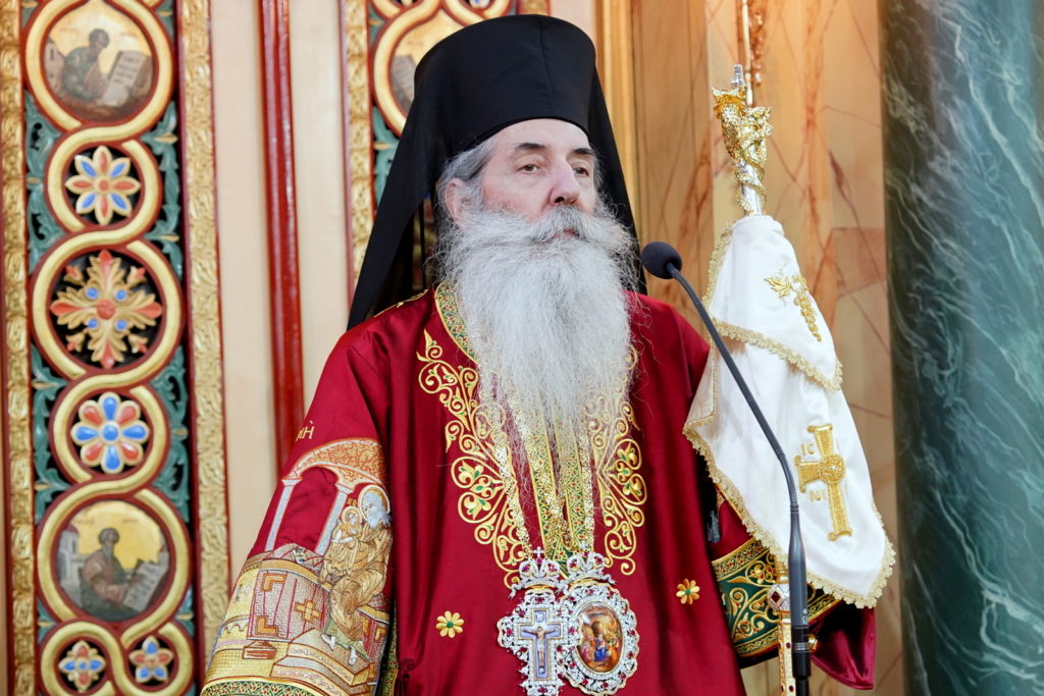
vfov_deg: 13.0
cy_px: 348
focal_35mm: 105
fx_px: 3045
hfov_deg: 19.5
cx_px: 522
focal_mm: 70
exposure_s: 1/200
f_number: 3.5
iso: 1600
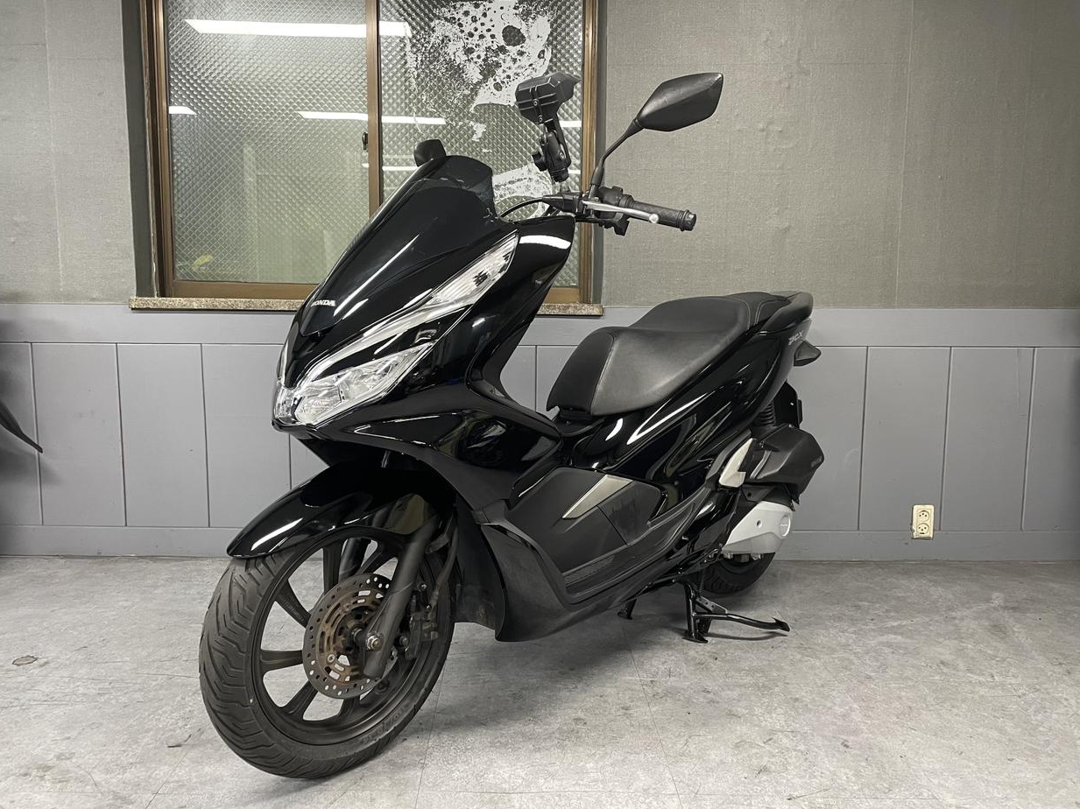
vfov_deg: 51.3
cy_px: 413
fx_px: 842
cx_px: 522
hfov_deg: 65.3
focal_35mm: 27
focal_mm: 4.2
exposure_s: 1/60
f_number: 1.6
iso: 200
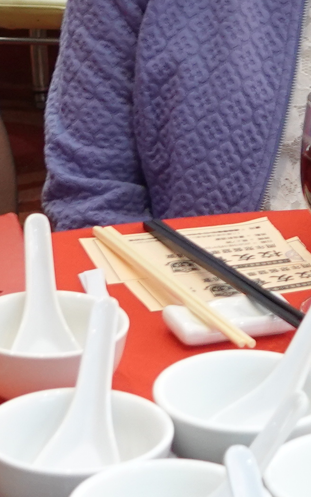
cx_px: 267
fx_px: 2089
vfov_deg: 13.4
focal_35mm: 154
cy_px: 33
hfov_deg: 8.5
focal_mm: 11.4
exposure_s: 1/30
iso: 400
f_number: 2.5
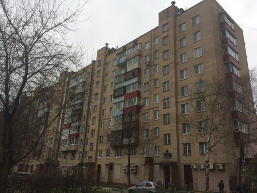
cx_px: 128
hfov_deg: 61.7
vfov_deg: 48.2
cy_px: 96
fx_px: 215
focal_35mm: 29
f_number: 2.2
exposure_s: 1/746
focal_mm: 4.15
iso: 32
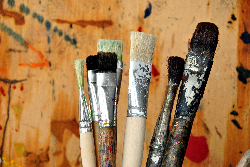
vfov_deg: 8.7
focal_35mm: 158
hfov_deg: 13.0
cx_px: 125
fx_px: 1095
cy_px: 84
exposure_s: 1/30
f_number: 8
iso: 500
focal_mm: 105
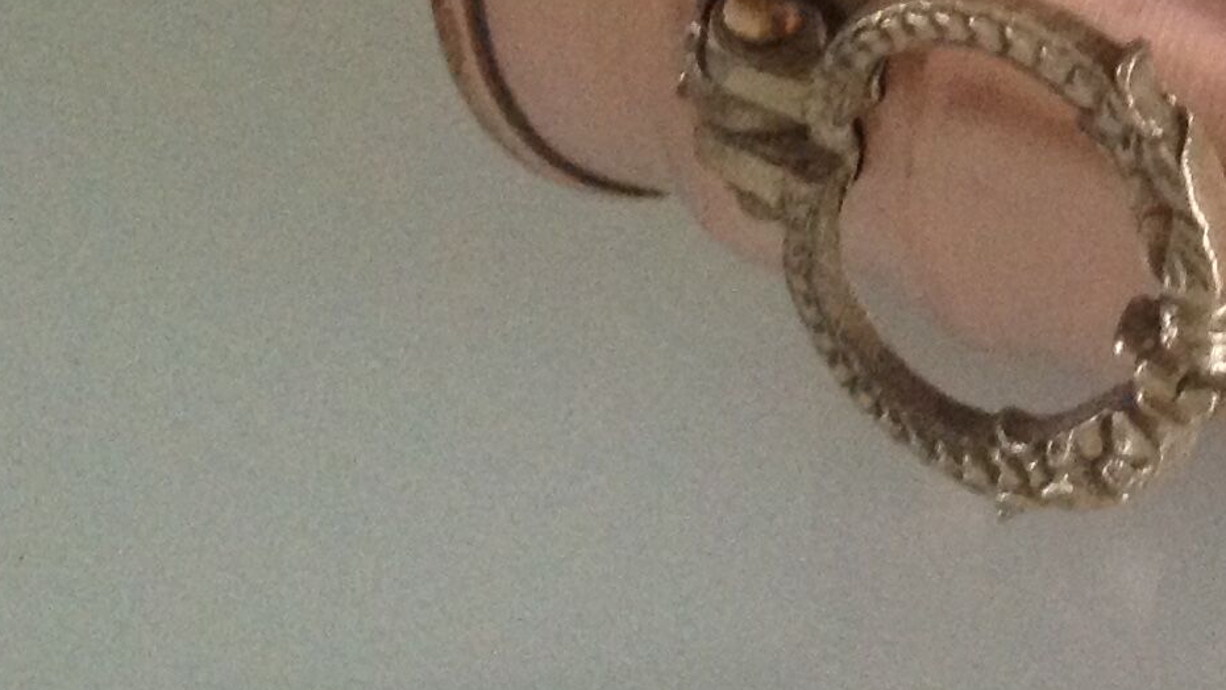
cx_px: 1564
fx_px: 3446
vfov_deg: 10.9
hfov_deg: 18.8
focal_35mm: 106
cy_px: -423
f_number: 2.4
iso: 400
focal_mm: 4.28
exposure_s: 1/15
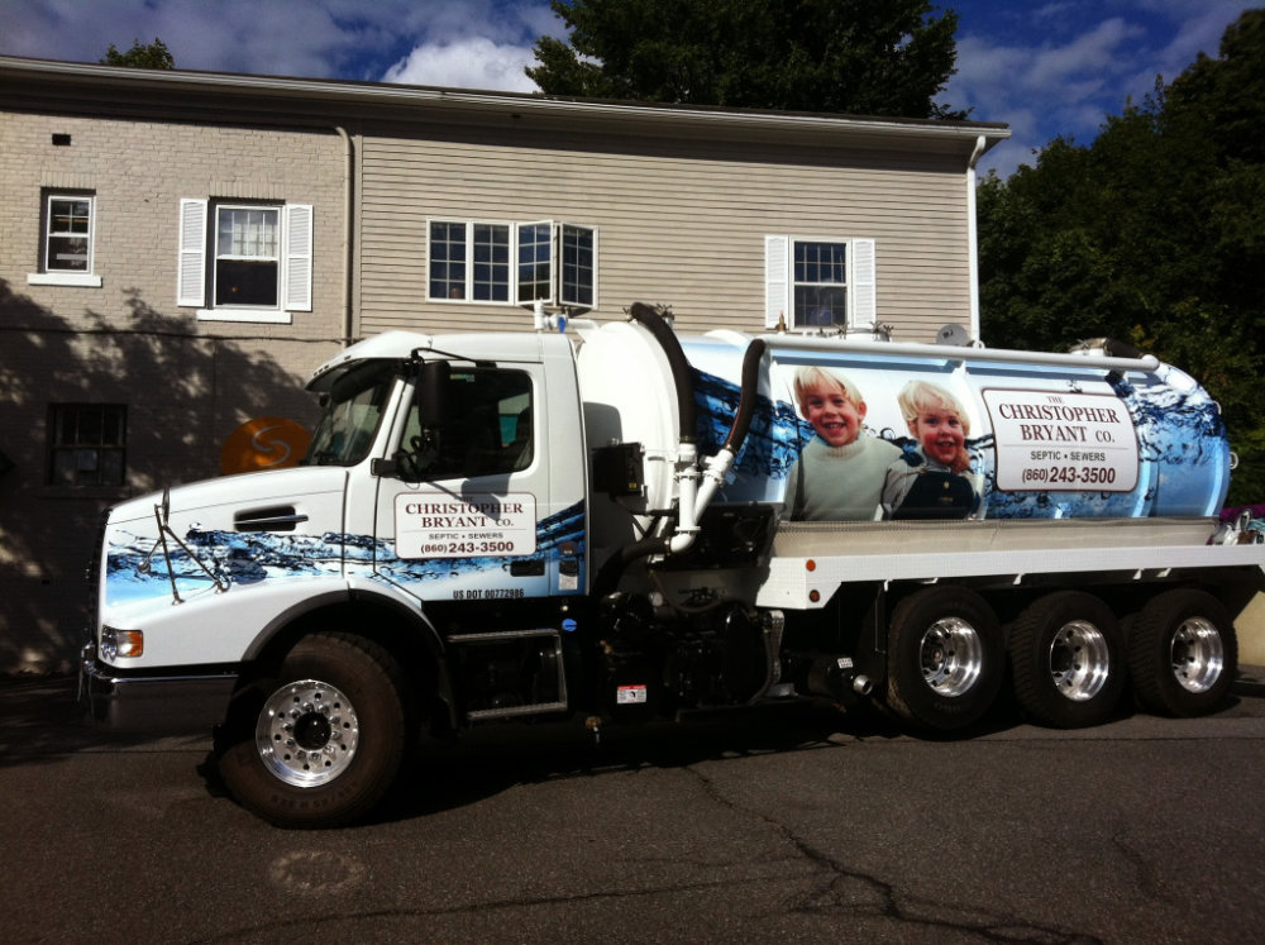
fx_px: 1277
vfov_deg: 40.6
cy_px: 472
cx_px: 632
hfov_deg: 52.7
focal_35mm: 35
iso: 80
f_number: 2.8
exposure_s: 1/2742
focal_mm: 3.9
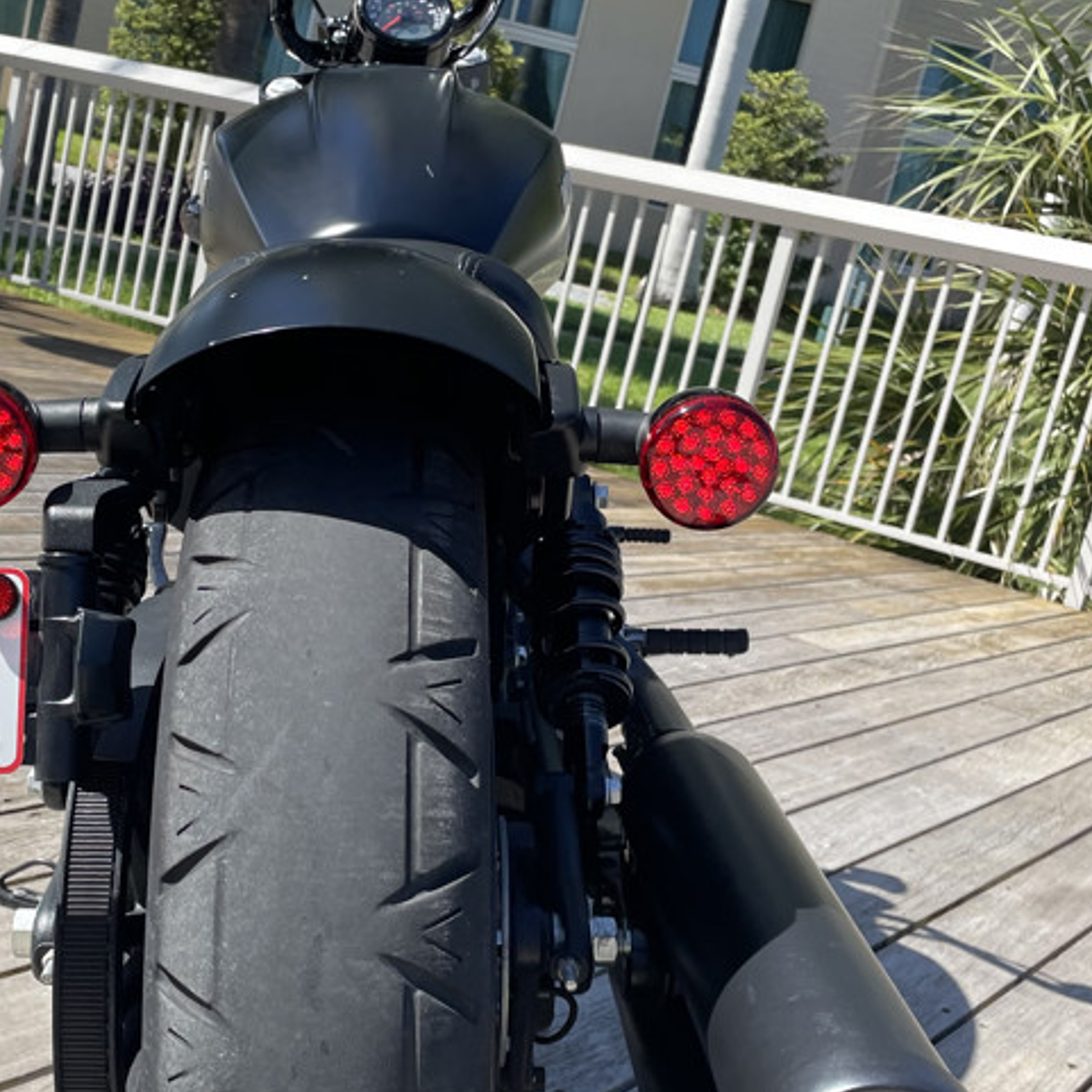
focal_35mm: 51
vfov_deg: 33.3
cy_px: 644
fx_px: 1820
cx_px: 343
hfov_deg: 33.0
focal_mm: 4.2
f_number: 1.6
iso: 32
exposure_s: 1/1795
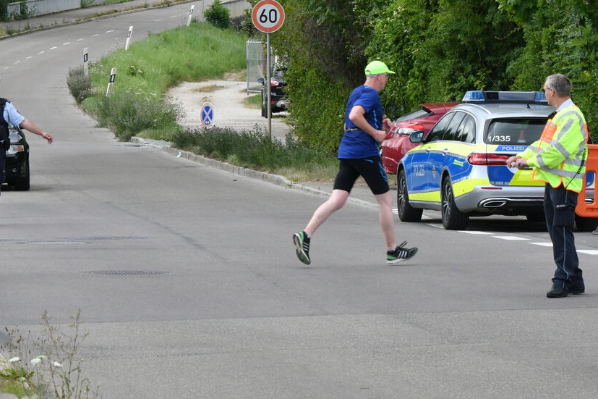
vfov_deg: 4.4
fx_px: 5243
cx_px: 187
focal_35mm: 316
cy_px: 137
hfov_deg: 6.5
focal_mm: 145
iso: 800
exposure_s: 1/250
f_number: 16
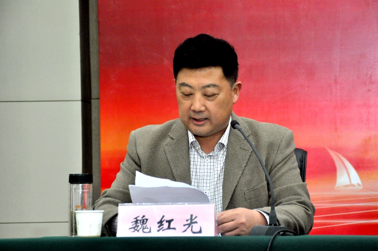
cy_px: 126
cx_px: 189
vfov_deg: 10.7
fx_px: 1337
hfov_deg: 16.1
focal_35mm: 128
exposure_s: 1/30
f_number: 5.6
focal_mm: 85
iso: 1250
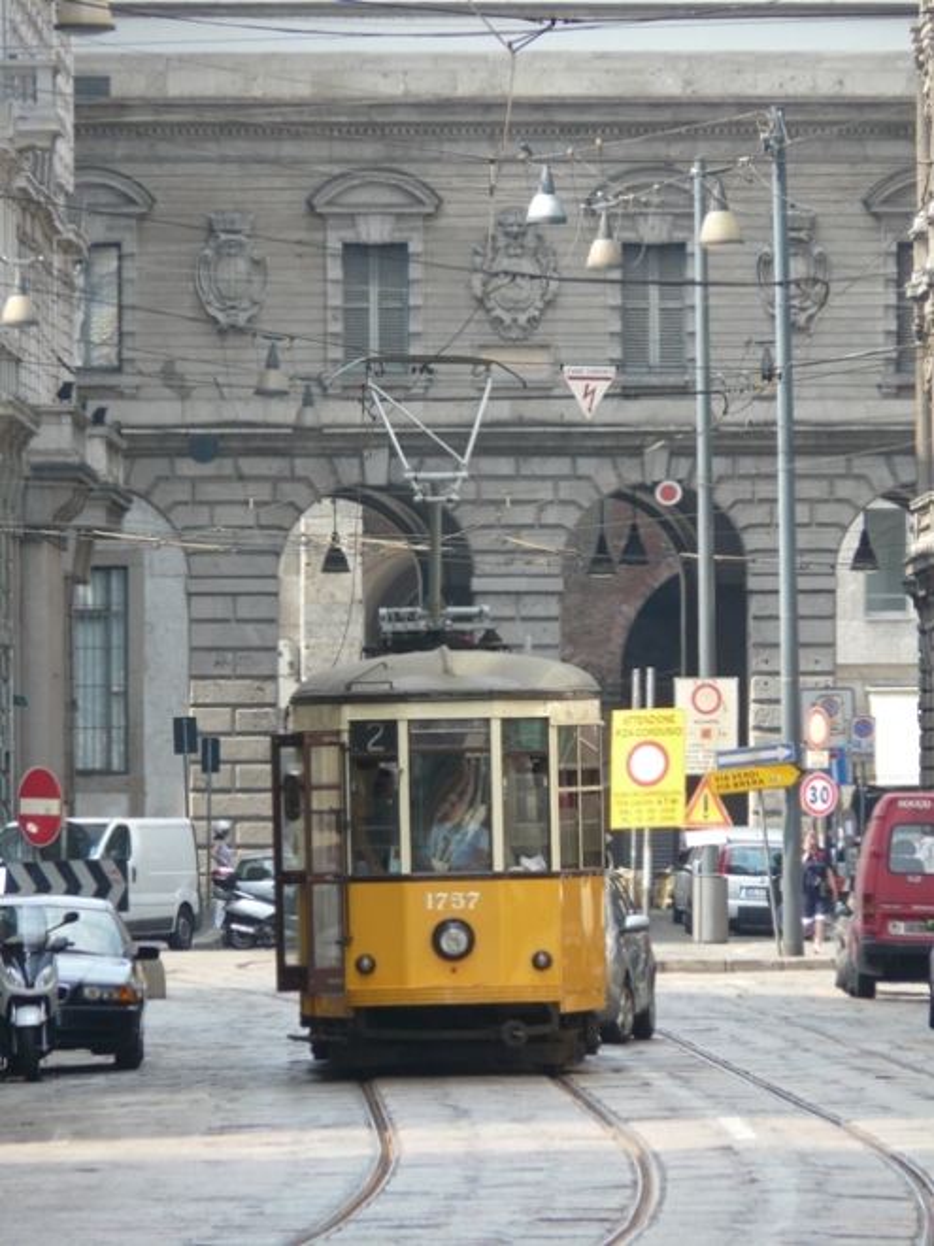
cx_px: 467
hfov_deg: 3.6
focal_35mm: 410
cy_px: 623
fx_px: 14750
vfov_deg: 4.8
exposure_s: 1/160
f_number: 4
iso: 100
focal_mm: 67.4
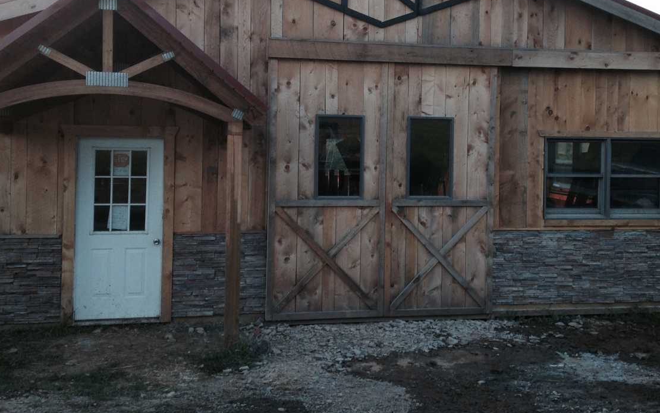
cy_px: 146
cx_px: 344
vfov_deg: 30.4
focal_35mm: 42
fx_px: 756
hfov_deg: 47.2
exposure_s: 1/60
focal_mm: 4.12
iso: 64
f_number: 2.4
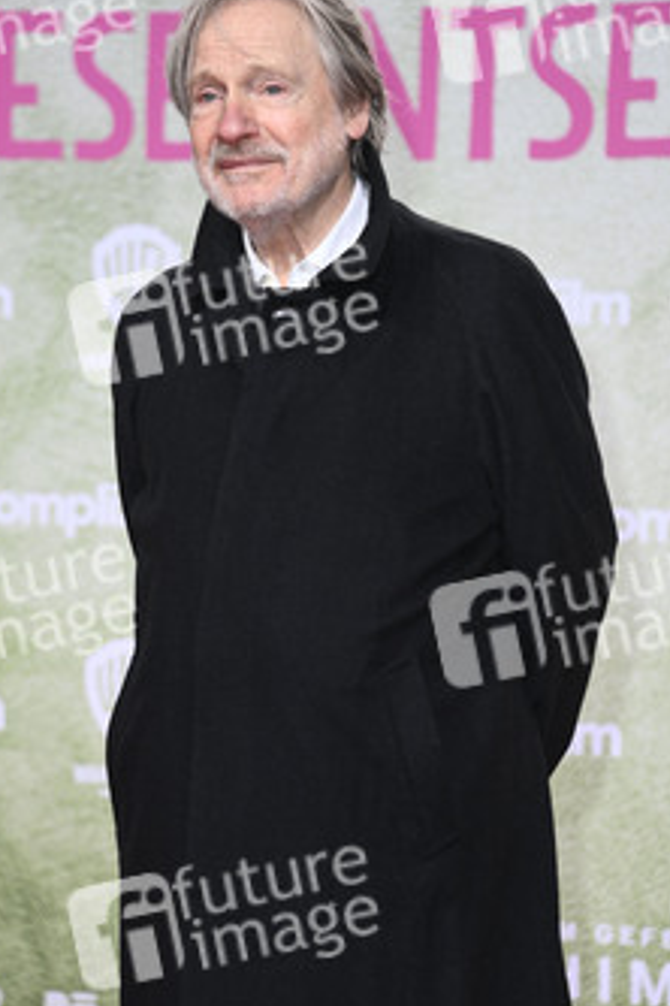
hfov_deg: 8.5
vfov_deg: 12.7
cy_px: 465
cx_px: 311
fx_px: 4522
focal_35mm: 162
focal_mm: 135
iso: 640
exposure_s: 1/250
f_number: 5.6
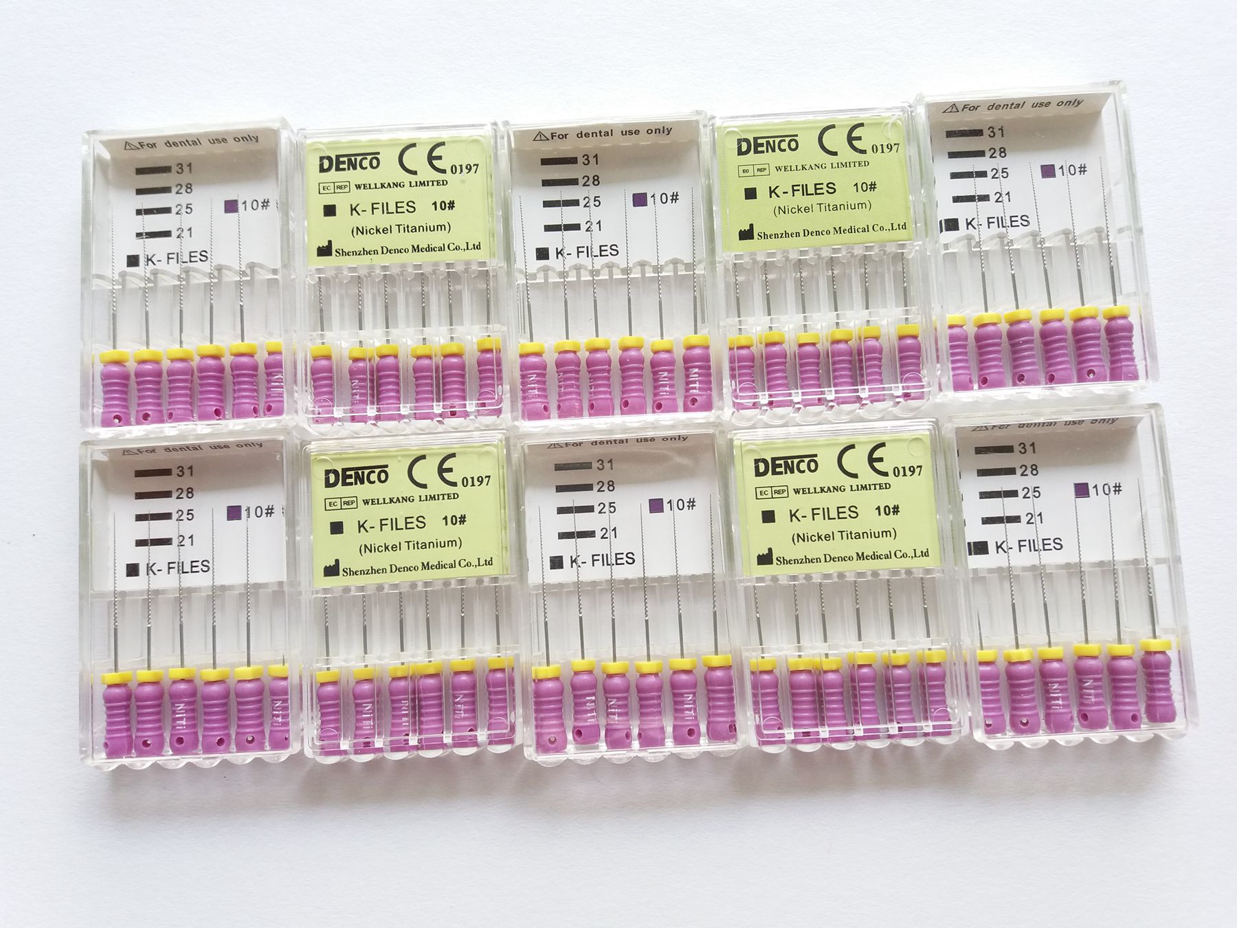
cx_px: 618
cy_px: 464
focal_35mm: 28
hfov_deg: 63.4
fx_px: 1001
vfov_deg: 49.7
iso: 64
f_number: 1.9
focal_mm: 3.7
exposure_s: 1/111
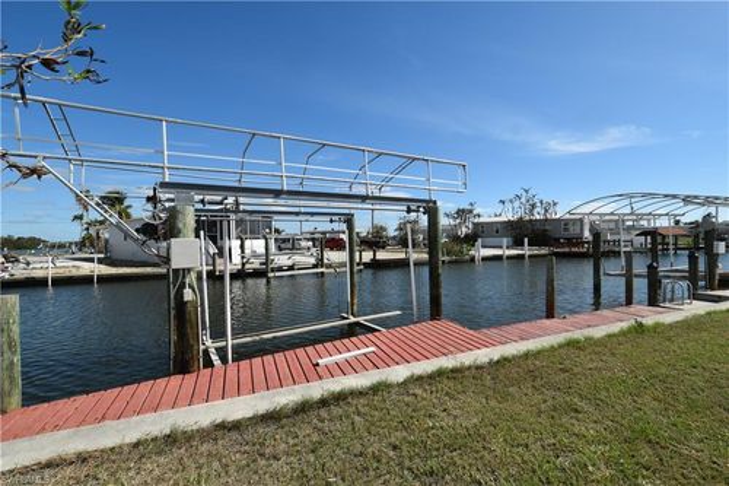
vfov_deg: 77.3
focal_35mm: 15
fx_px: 304
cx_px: 364
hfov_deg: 100.4
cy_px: 243
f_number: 8
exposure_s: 1/640
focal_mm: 10
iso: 200
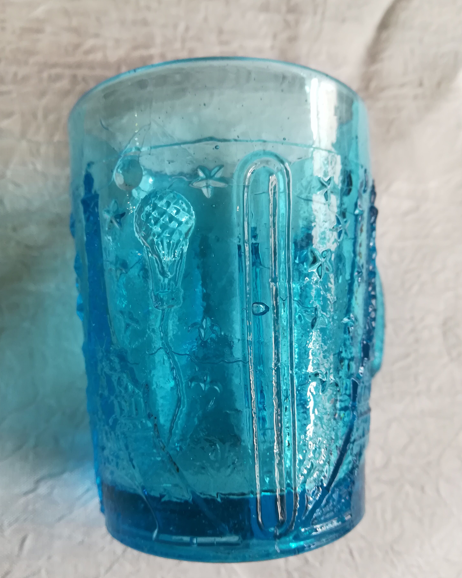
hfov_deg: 51.5
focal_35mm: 28
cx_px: 227
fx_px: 479
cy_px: 299
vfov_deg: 62.2
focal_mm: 3.83
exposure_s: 1/33.3
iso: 160
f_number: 2.2
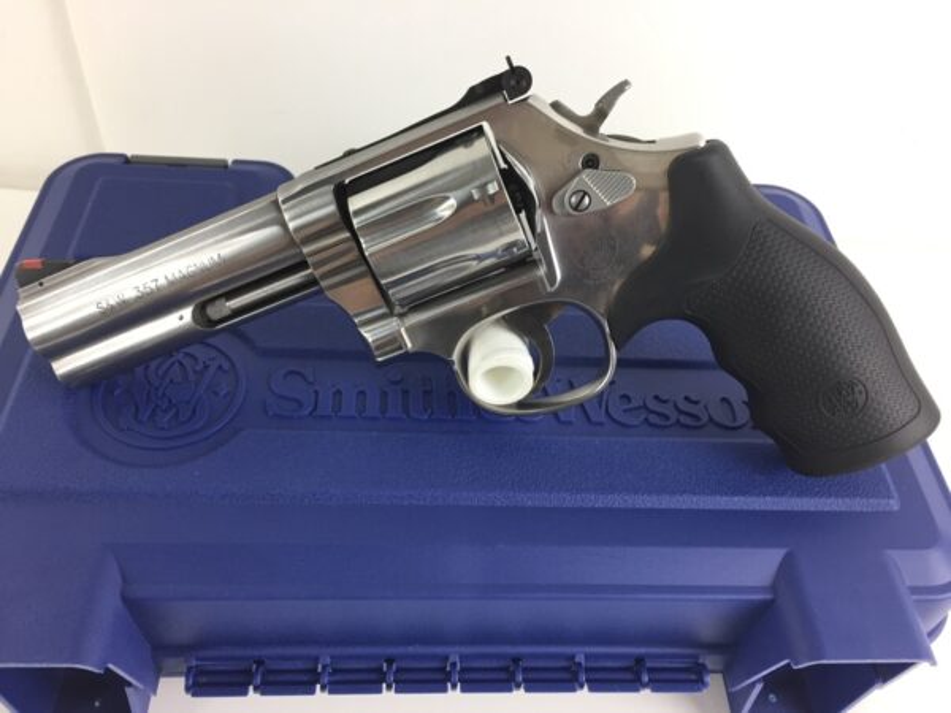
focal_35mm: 29
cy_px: 356
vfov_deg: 48.2
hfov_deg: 61.7
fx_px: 797
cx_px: 476
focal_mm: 4.15
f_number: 2.2
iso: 50
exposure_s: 1/30
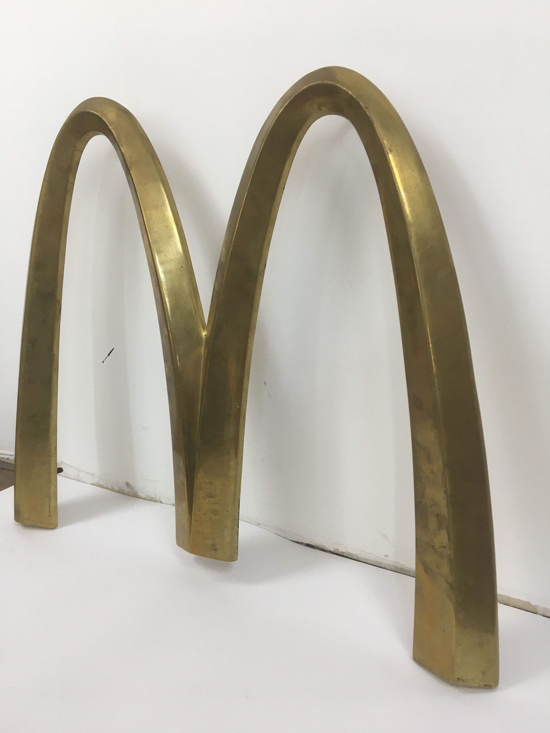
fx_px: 614
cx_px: 275
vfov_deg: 61.7
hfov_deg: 48.2
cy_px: 366
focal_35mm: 29
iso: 32
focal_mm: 4.15
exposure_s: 1/33
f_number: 2.2
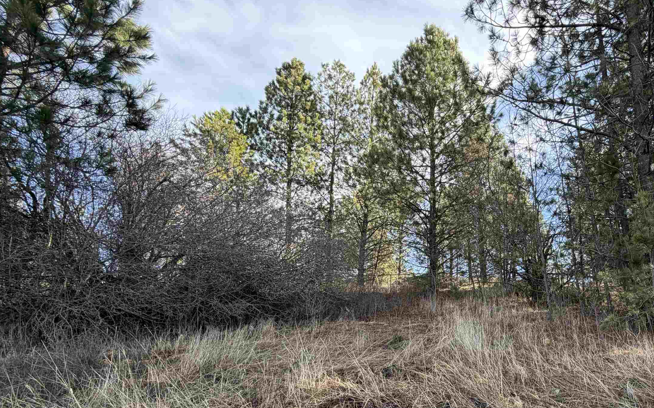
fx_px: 374
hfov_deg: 79.8
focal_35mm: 21
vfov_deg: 55.0
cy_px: 297
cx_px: 431
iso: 50
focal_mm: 2.22
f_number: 2.2
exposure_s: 1/219
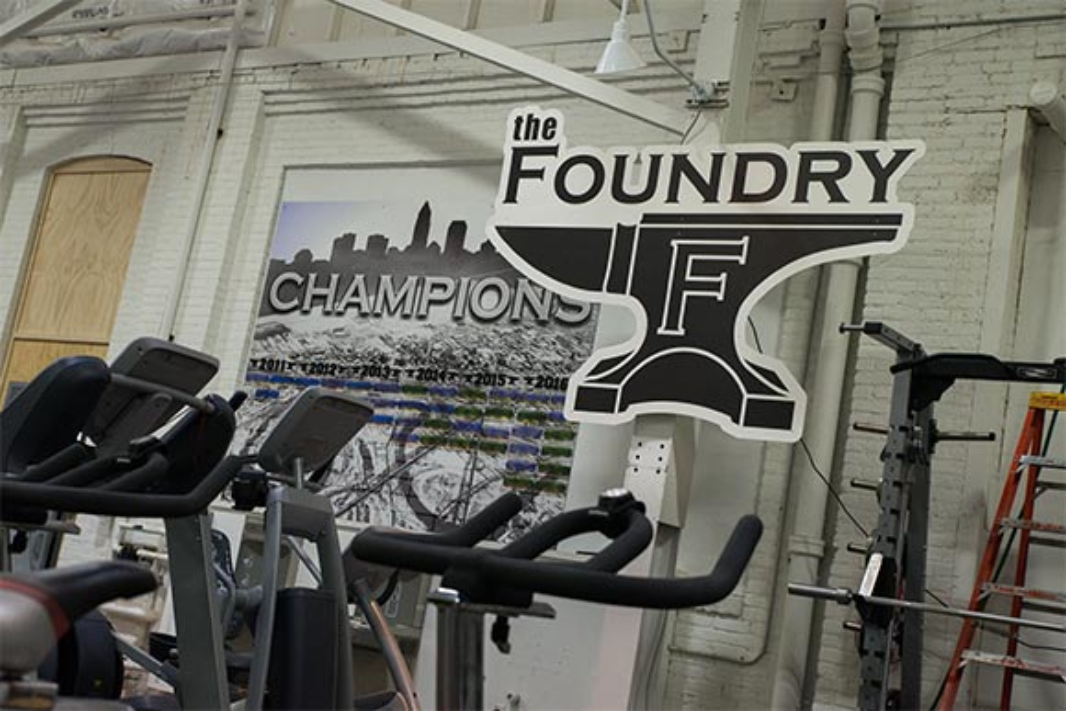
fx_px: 1185
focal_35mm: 40
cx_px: 533
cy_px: 356
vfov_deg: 33.4
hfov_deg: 48.4
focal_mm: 40
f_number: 6.7
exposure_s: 1/250
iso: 1250
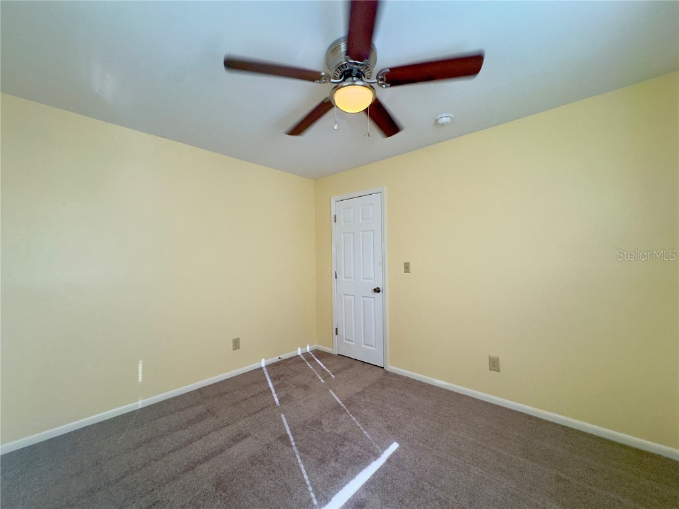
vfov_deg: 85.7
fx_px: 275
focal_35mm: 14
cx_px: 340
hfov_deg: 102.1
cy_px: 254
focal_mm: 2.22
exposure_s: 1/120
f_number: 2.2
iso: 125
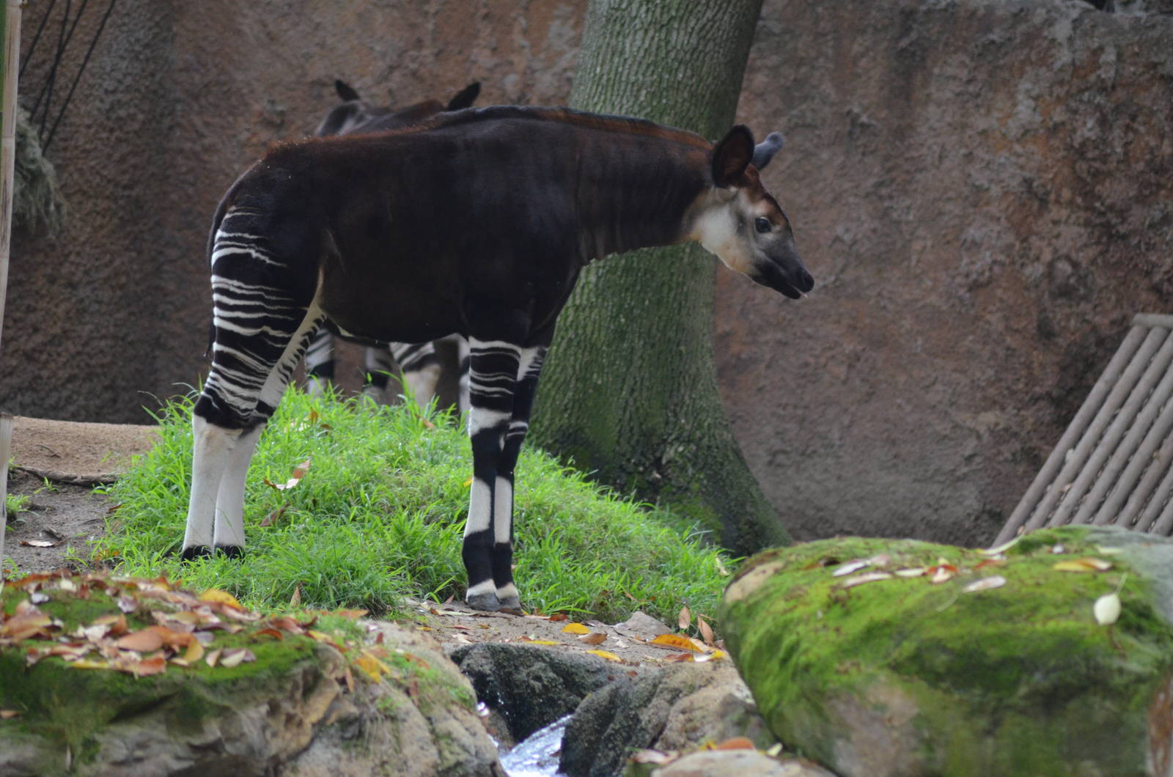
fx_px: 10731
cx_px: 586
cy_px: 388
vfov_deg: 4.1
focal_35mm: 330
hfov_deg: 6.3
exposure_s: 1/500
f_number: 4.8
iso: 1800
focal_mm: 220
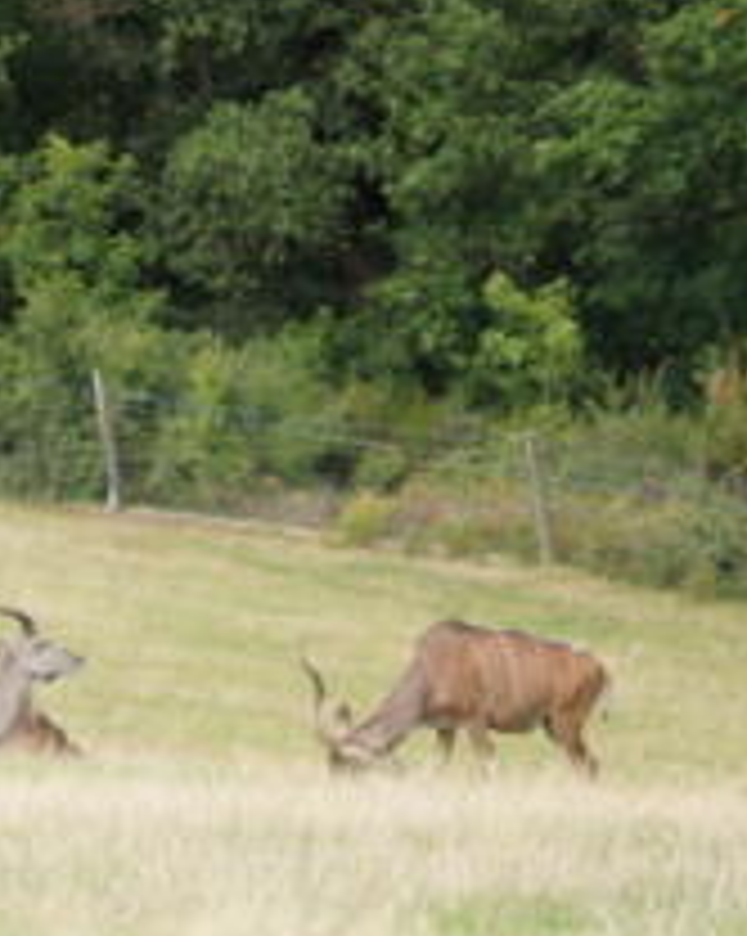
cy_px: 614
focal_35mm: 237
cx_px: -176
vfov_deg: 8.2
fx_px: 6559
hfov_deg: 6.5
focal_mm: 70
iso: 200
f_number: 2.8
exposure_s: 1/640
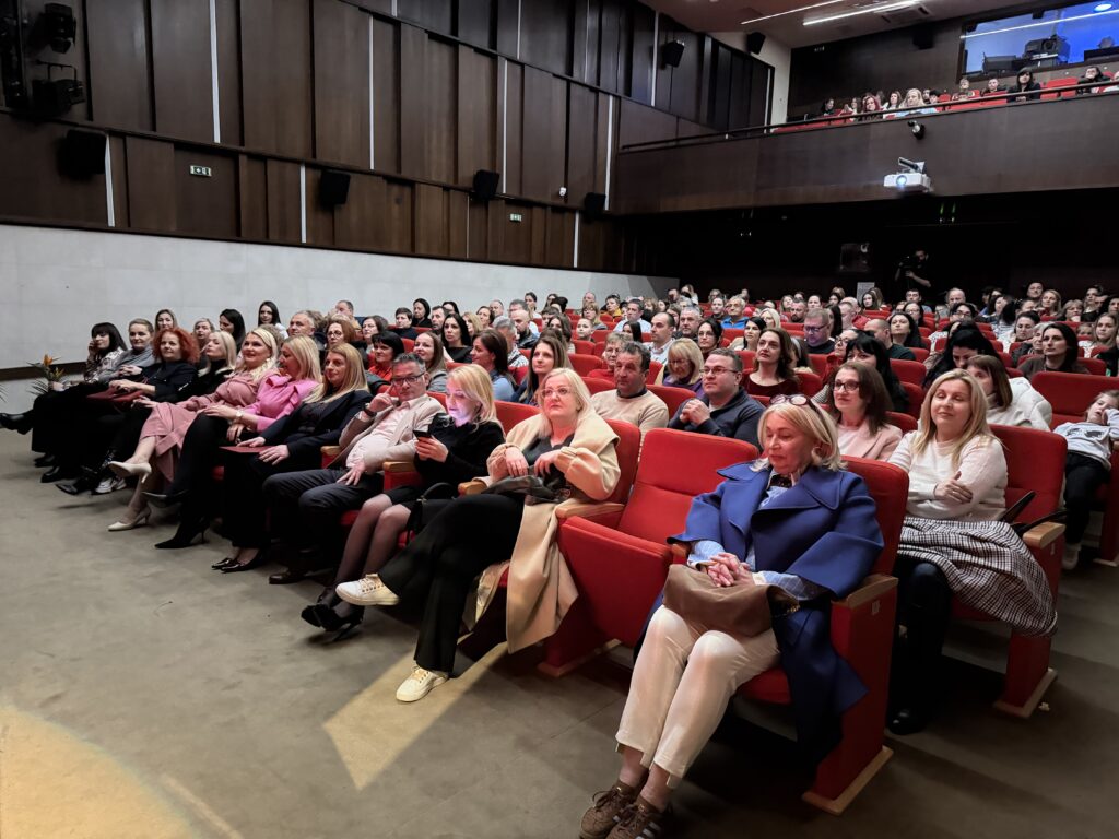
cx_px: 560
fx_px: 776
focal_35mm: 24
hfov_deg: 71.6
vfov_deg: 56.8
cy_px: 420
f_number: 1.78
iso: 1600
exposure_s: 1/25
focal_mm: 6.76
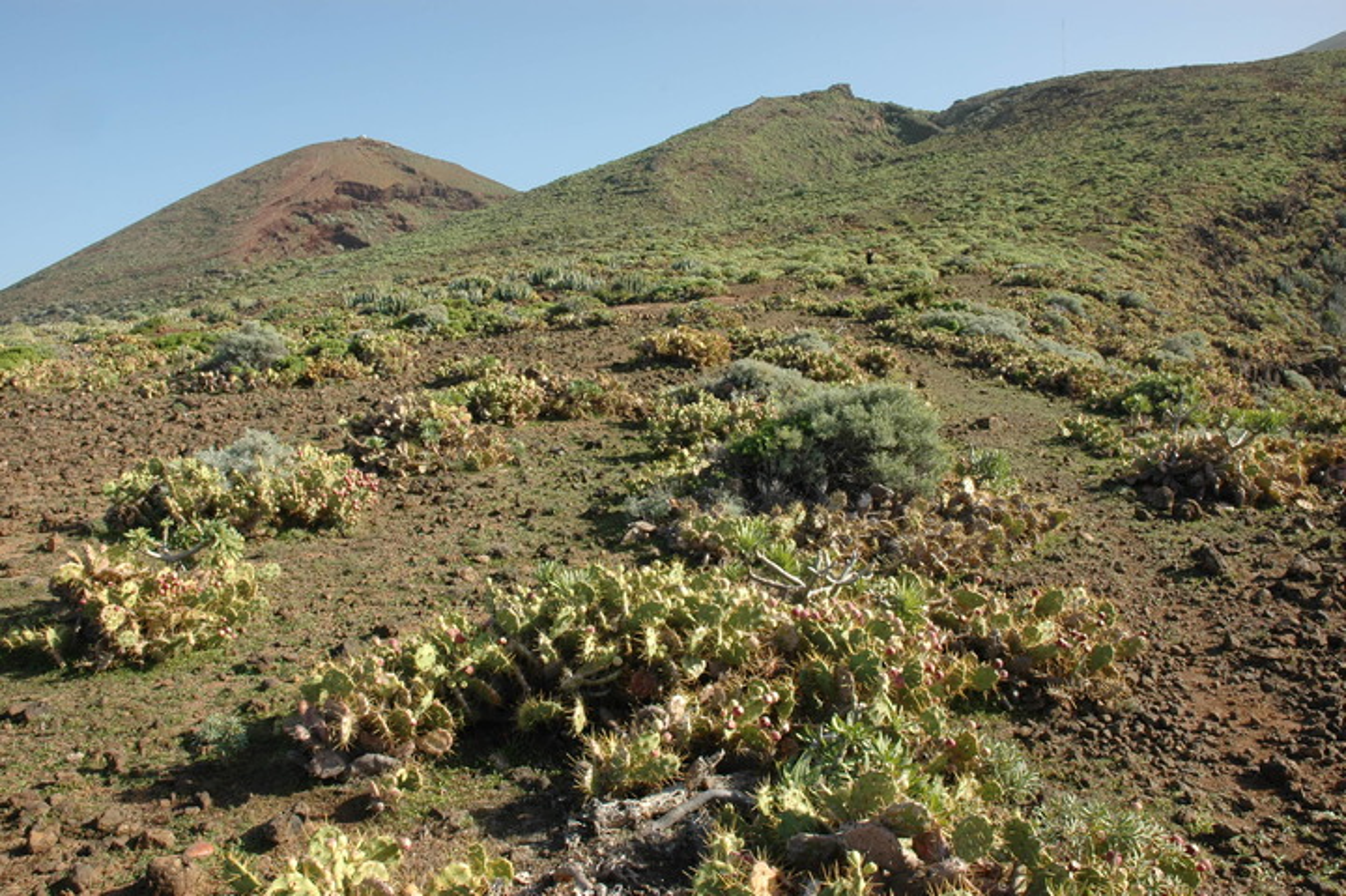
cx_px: 673
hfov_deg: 67.4
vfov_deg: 47.9
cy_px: 448
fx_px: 1009
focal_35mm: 27
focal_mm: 18
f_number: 14
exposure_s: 1/100
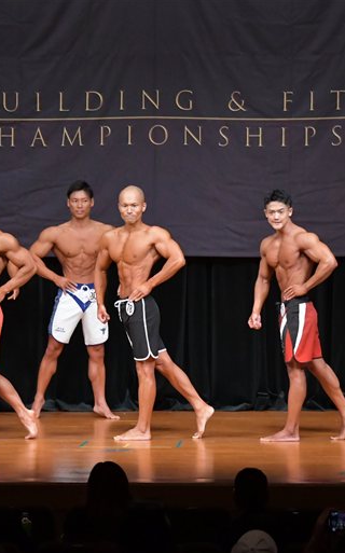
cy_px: 277
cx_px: 149
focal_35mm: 231
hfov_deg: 5.7
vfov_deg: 9.1
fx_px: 3480
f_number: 5.6
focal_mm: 100
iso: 5000
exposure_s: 1/400
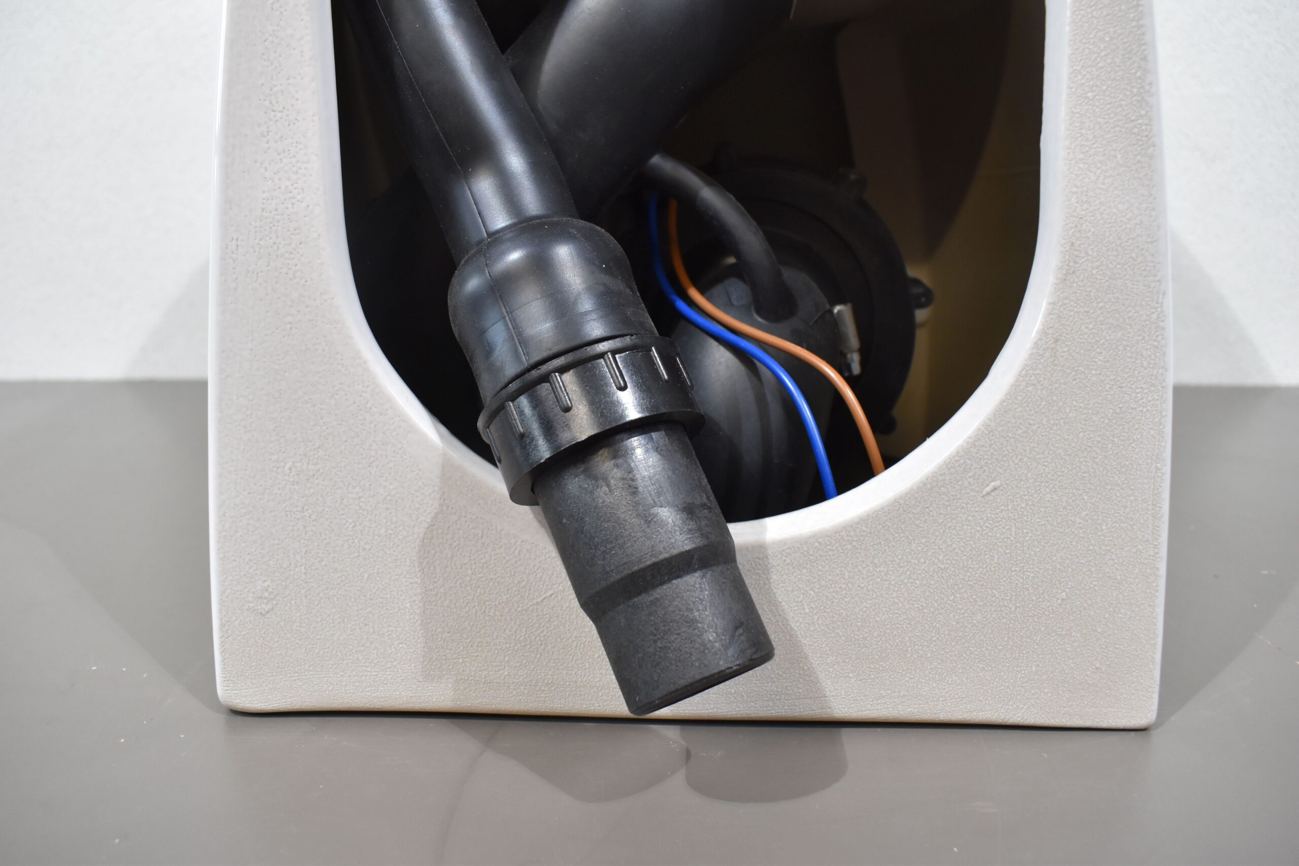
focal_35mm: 27
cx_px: 650
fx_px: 974
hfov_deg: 67.4
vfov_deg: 47.9
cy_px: 433
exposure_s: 1/60
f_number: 5.6
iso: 800
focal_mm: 18
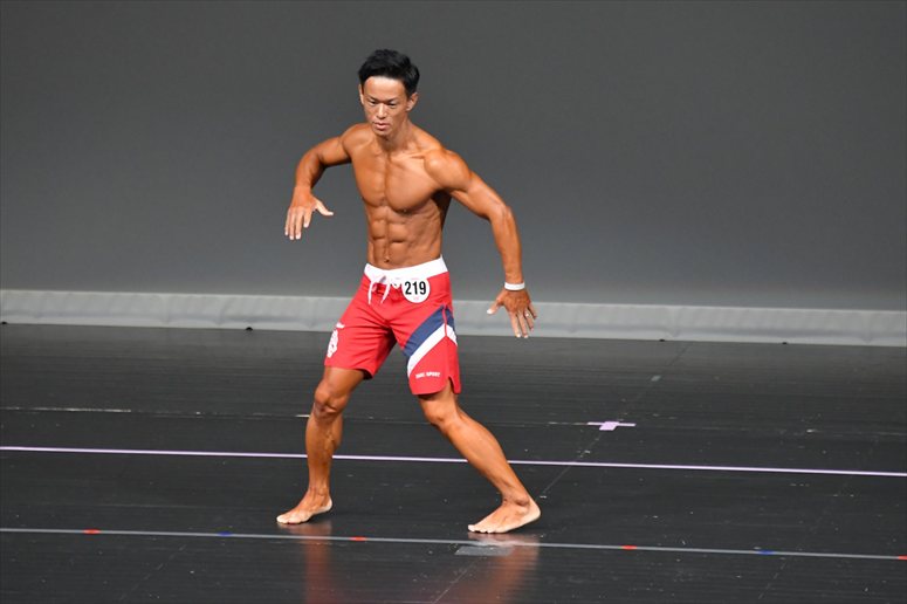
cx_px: 454
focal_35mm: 375
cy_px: 302
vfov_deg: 3.7
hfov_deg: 5.5
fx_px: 9443
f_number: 5.6
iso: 5000
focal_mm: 250
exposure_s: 1/400
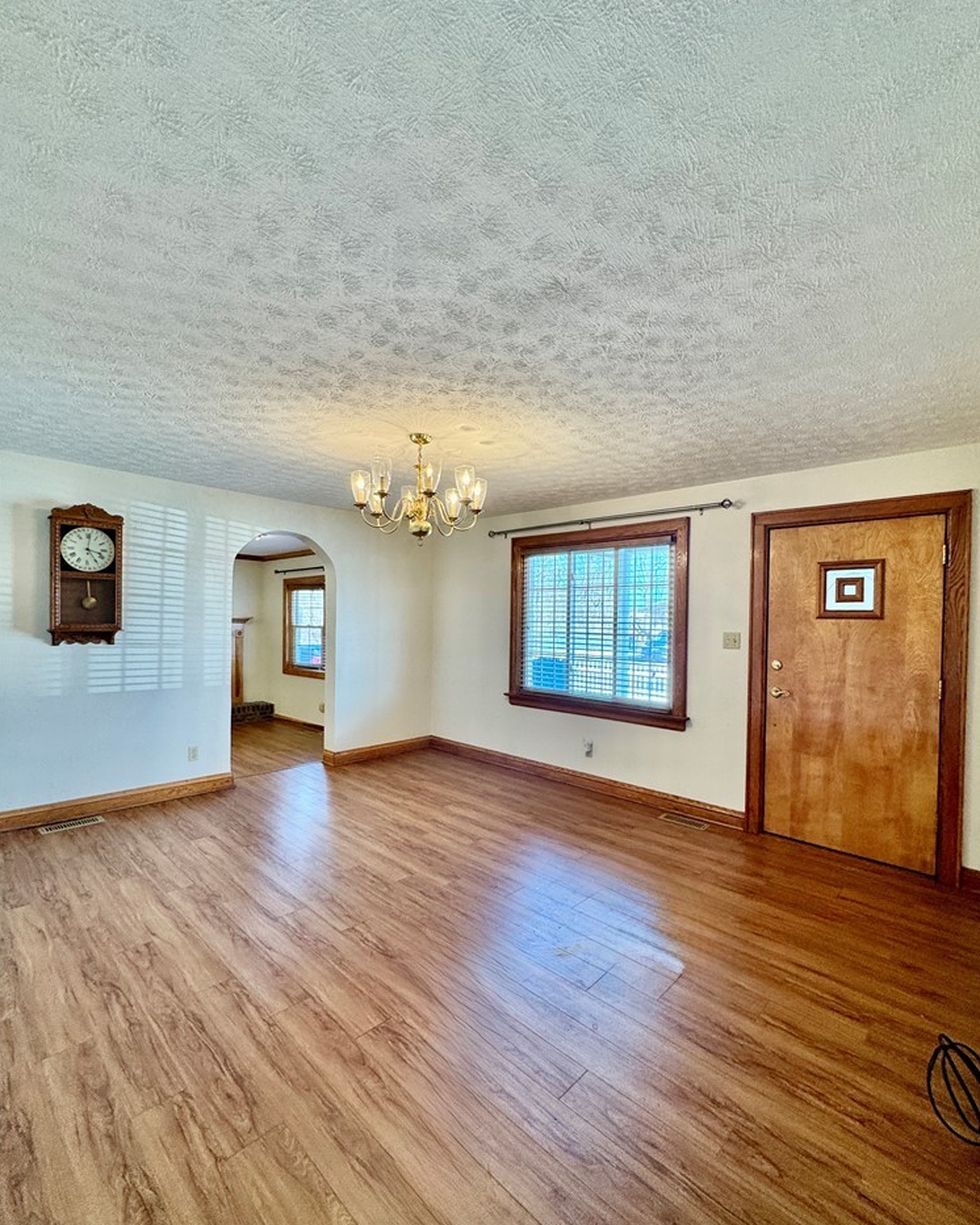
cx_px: 501
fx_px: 544
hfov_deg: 84.0
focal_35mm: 15
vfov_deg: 96.8
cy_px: 624
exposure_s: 1/120
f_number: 2.2
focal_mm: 2.22
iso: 125
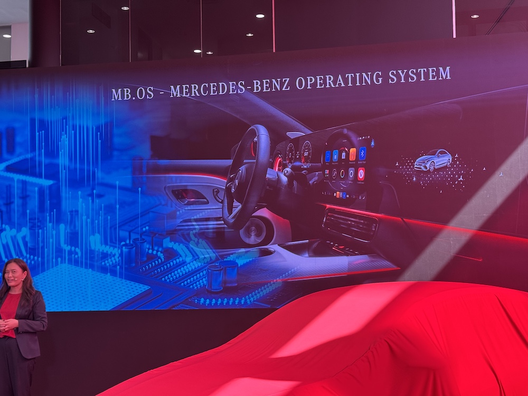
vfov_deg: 30.3
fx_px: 732
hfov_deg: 39.7
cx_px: 264
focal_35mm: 48
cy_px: 198
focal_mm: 6.76
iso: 64
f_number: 1.78
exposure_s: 1/129
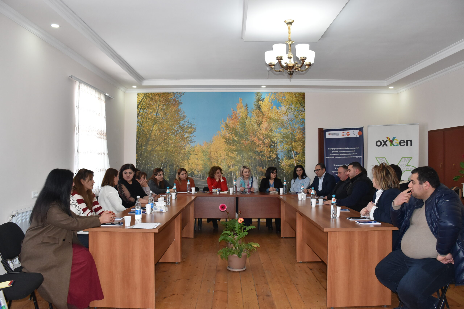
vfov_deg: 47.9
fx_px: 348
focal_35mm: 27
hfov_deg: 67.4
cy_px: 154
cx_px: 232
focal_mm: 18
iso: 800
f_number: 5.6
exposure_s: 1/125
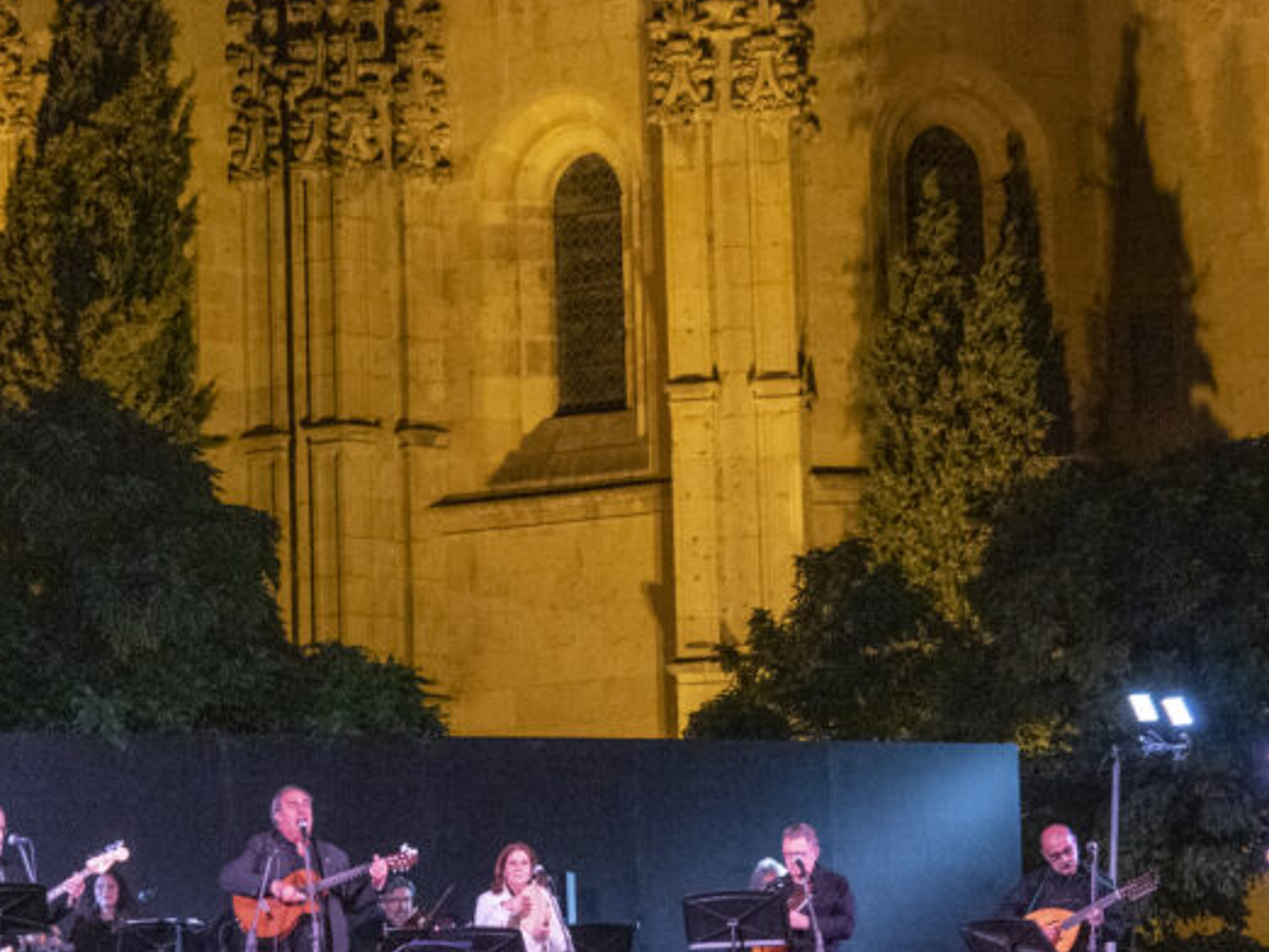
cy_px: 667
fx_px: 4951
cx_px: 370
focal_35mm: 135
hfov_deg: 14.6
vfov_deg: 11.0
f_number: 5.5
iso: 1600
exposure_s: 1/125
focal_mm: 47
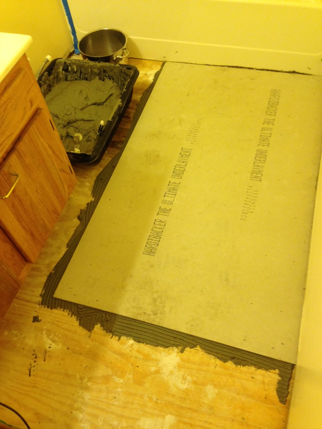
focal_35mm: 33
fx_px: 409
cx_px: 161
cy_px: 214
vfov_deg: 55.4
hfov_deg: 42.9
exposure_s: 1/20
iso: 125
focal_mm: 4.12
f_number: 2.4
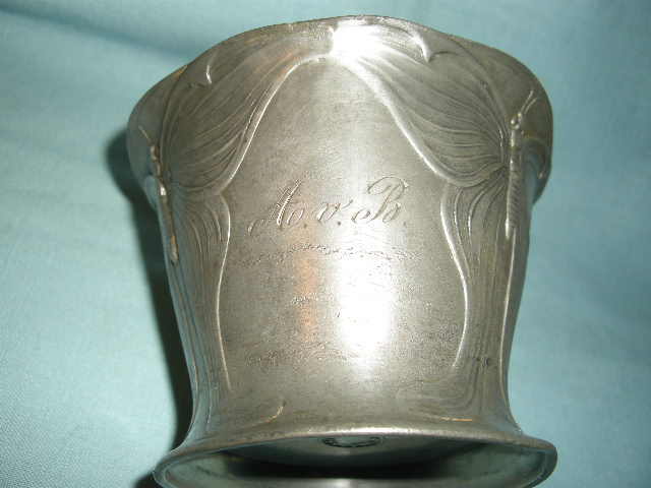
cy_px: 244
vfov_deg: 38.7
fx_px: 696
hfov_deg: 50.1
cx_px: 326
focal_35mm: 37
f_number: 8
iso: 64
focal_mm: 7.9
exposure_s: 1/60
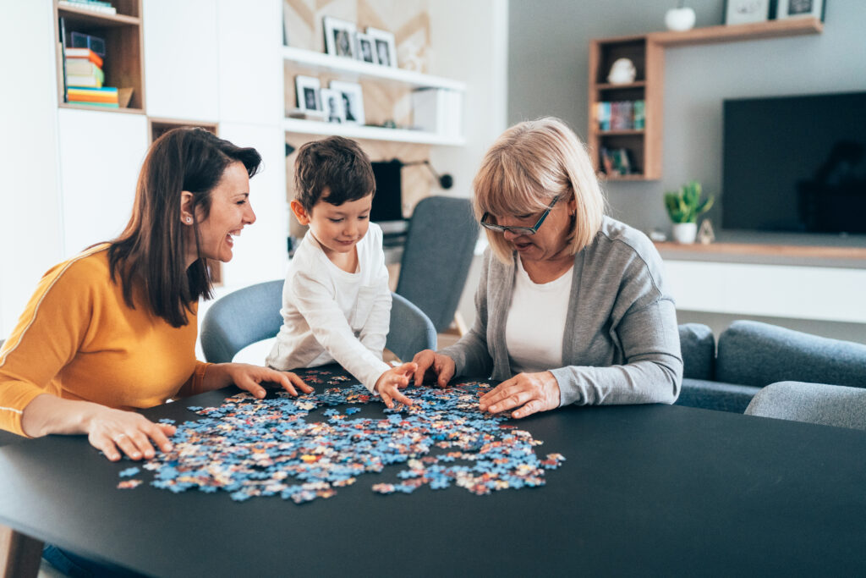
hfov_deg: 54.4
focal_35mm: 35
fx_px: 842
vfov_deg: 37.9
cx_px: 433
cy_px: 289
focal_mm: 35
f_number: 2
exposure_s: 1/200
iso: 3200
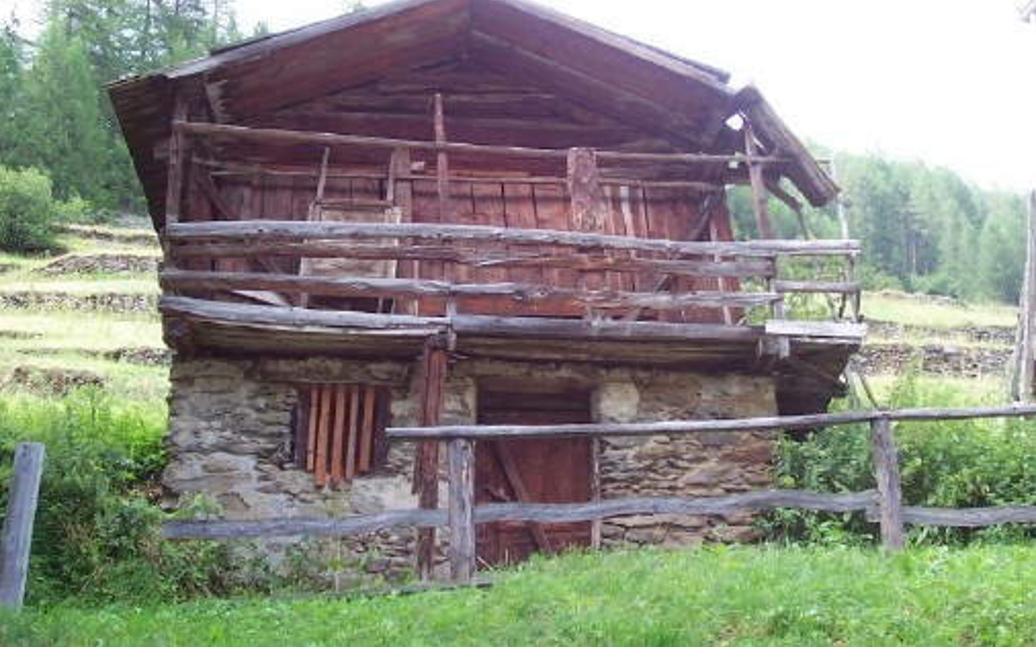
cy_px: 259
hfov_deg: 41.1
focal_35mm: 49
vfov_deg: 26.3
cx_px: 518
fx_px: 1383
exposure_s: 1/60
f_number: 3
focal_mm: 7
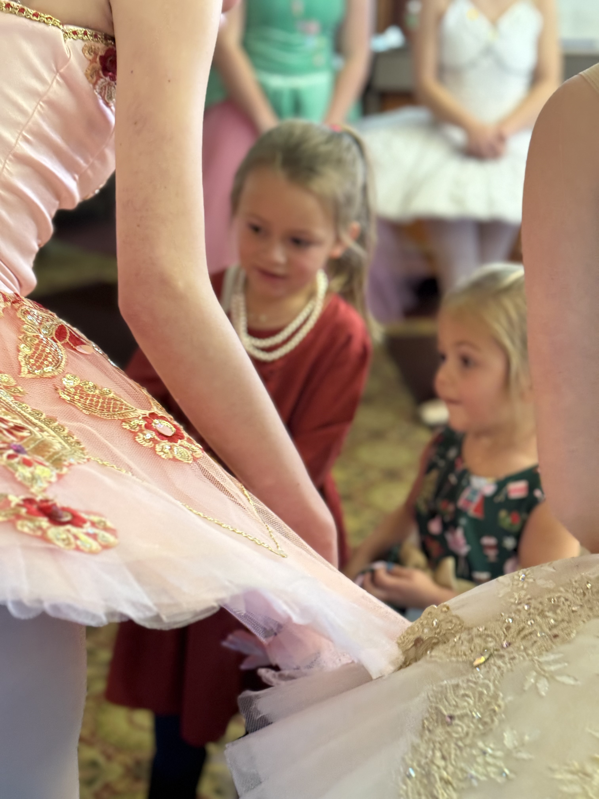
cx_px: 300
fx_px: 1107
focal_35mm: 48
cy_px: 400
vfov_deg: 39.7
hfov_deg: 30.3
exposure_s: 1/30
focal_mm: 6.76
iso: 400
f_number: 1.78
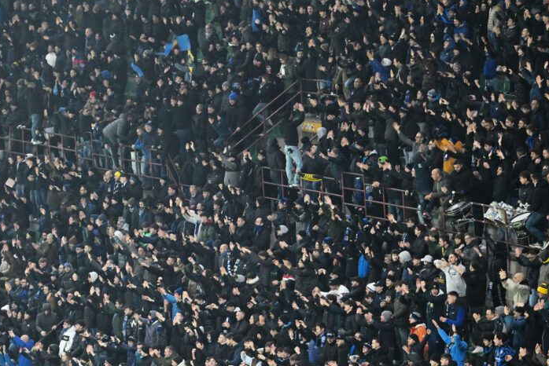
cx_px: 353
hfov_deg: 7.8
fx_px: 4027
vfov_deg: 5.2
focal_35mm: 264
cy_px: 220
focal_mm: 180
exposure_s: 1/125
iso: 4000
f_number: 5.6
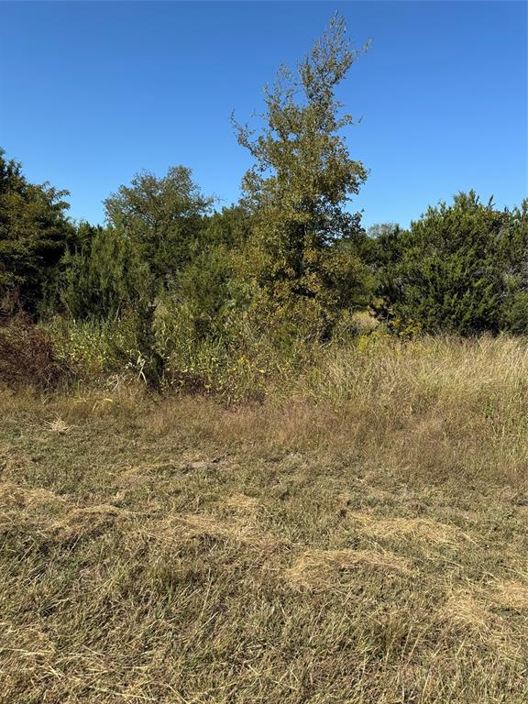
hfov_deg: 56.8
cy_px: 352
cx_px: 264
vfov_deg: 71.6
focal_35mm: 24
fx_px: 488
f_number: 1.78
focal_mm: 6.76
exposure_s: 1/3802
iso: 80
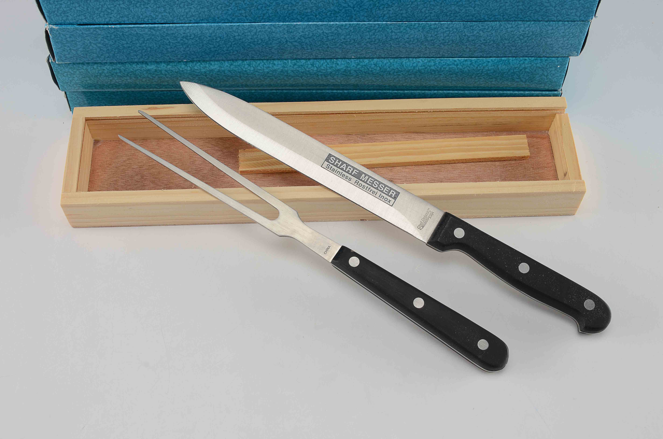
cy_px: 220
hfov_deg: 41.2
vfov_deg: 28.0
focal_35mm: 48
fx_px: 882
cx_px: 332
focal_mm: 32
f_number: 13
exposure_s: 1/80
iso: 100
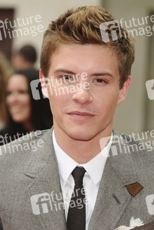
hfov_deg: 9.9
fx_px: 885
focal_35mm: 138
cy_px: 115
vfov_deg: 14.9
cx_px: 77
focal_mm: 92
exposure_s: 1/160
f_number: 5
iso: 400
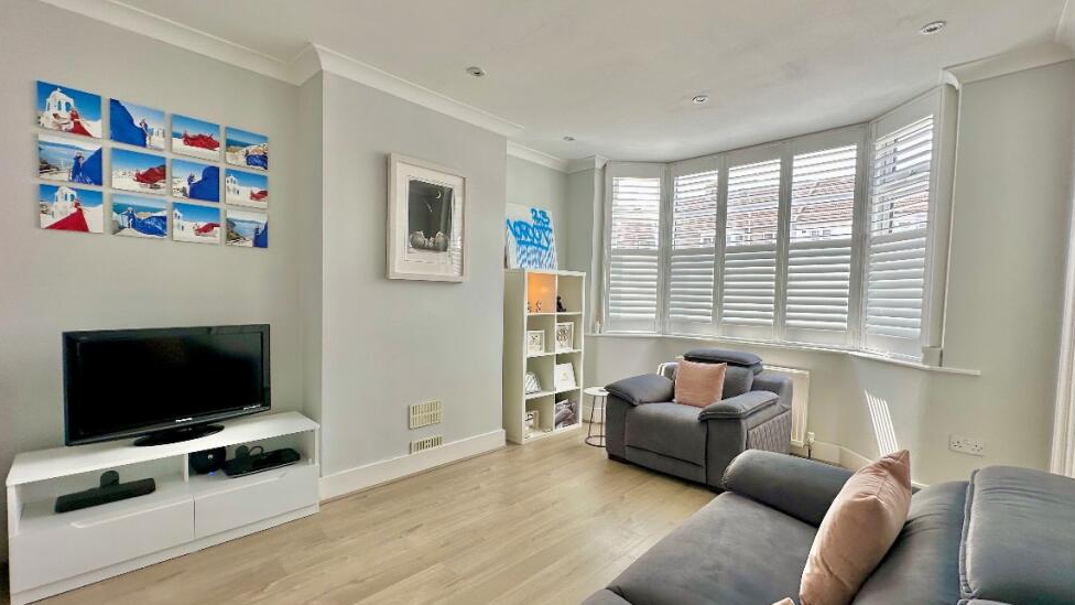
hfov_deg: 99.3
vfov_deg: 67.0
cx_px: 560
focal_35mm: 16
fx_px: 456
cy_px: 317
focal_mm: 2.22
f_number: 2.2
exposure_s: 1/108
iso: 40
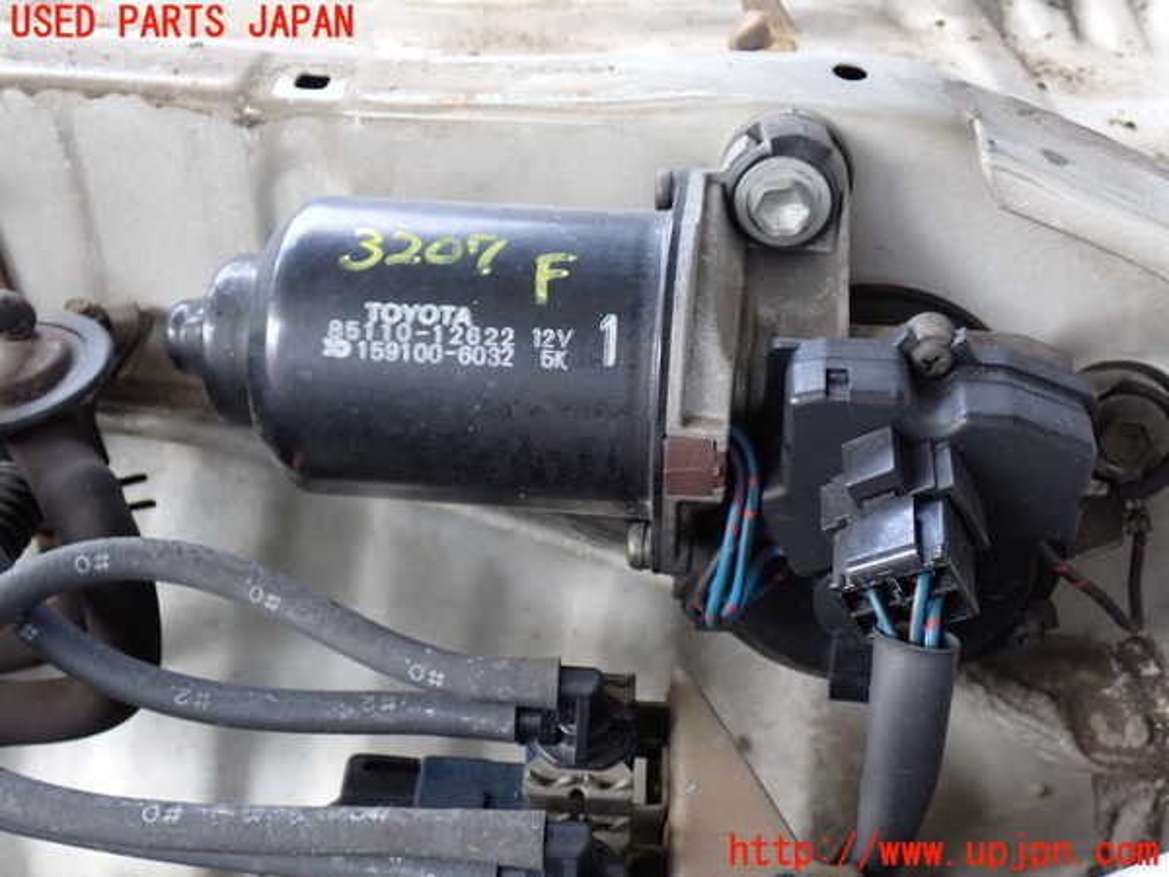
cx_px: 584
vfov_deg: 35.1
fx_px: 1385
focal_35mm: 41
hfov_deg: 45.8
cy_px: 438
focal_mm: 7.31
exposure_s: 1/50
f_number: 2.8
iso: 200
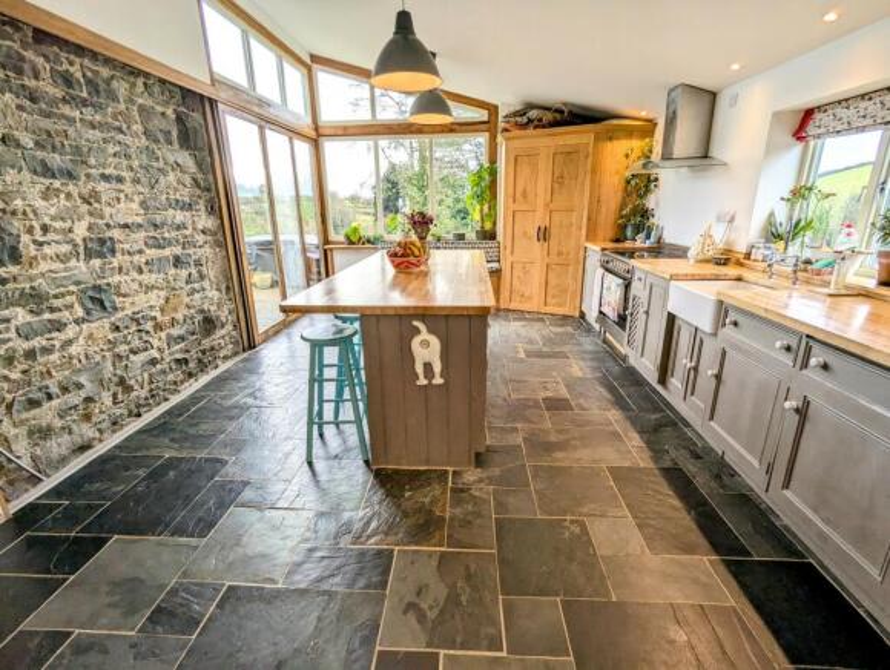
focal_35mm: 16
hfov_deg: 94.4
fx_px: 412
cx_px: 445
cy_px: 335
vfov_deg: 78.3
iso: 55
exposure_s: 1/50
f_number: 2.2
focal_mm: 2.35
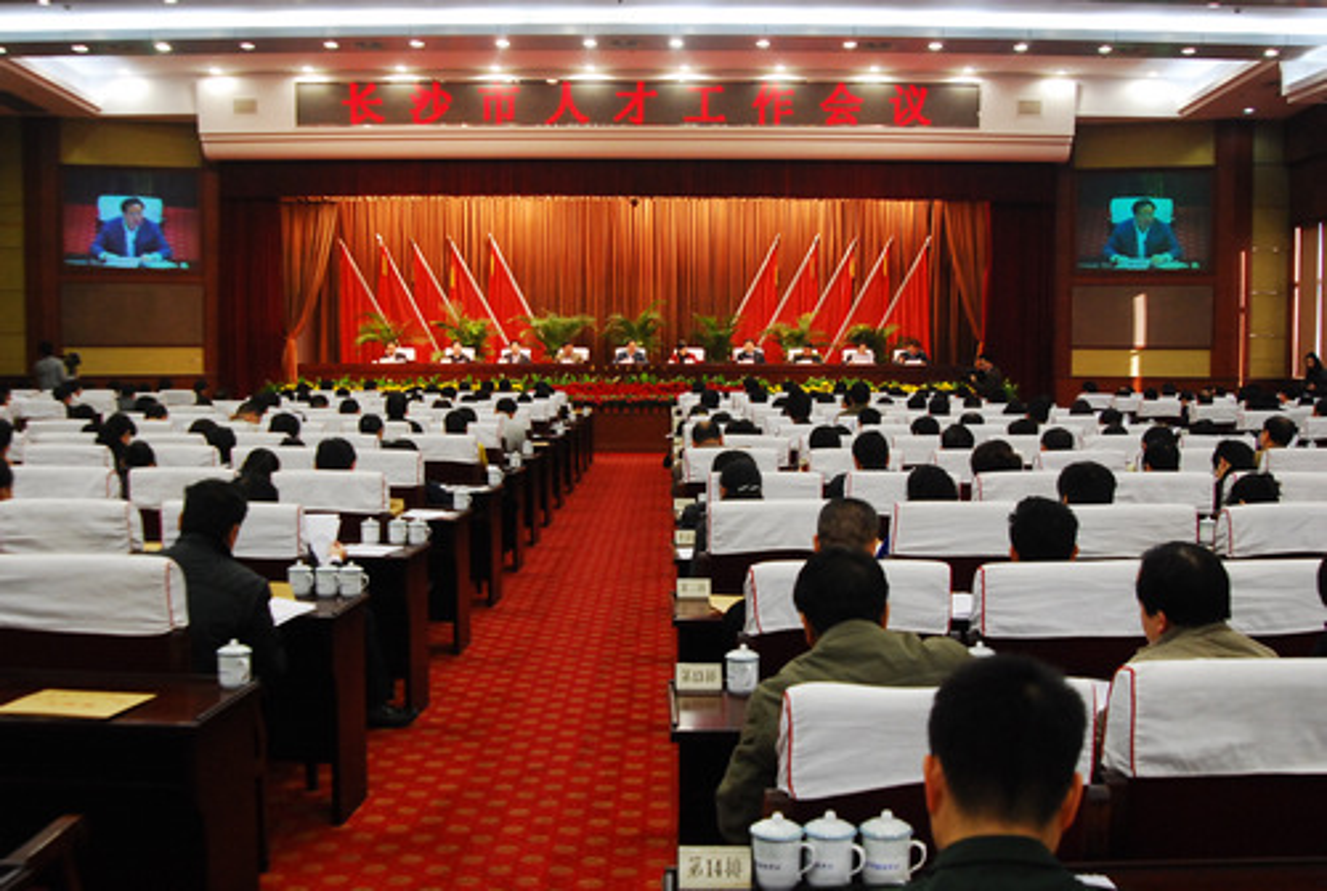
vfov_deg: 37.1
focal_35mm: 36
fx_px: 1330
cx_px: 664
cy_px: 446
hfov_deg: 53.0
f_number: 4.5
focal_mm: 24
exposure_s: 1/50
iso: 1000
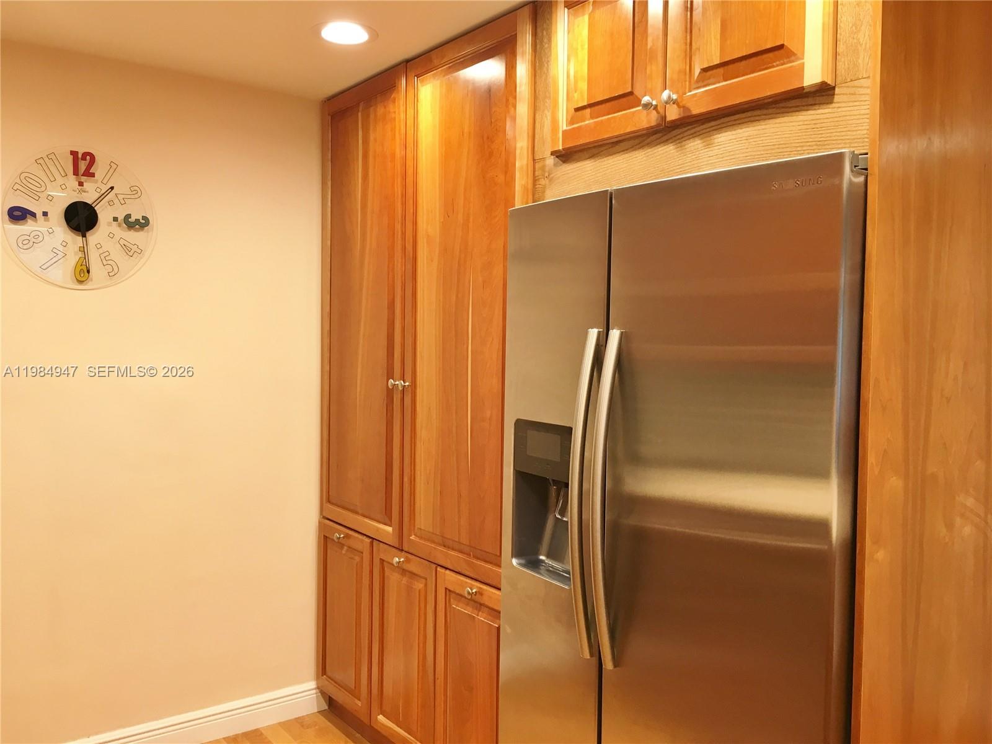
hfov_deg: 61.7
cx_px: 496
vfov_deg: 48.2
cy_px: 372
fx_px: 831
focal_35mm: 29
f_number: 2.2
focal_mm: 4.15
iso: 64
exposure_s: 1/30
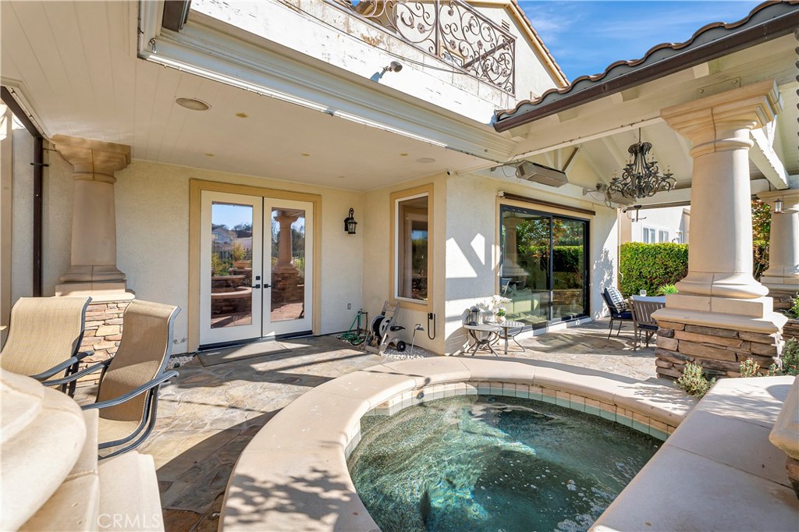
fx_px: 333
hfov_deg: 100.4
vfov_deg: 77.3
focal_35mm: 15
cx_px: 400
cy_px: 266
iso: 100
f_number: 5.6
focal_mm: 10
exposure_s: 1/320
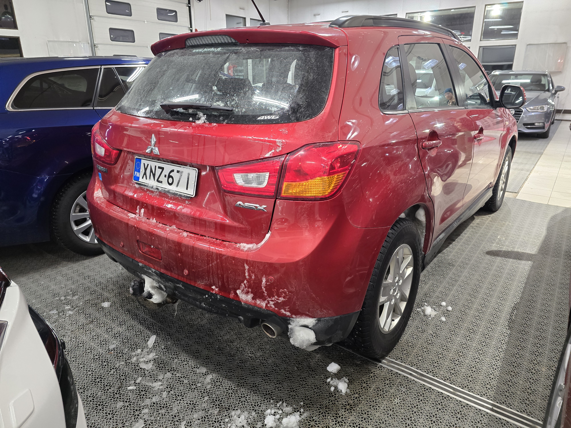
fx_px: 379
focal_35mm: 23
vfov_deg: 58.9
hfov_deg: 73.9
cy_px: 214
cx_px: 286
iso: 500
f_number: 1.7
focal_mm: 6.3
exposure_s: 1/100
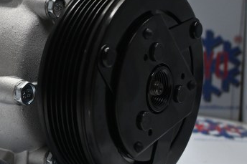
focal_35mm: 87
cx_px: 23
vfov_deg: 15.6
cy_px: 56
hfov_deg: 22.7
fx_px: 598
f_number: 4.2
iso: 800
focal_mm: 25
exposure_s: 1/125
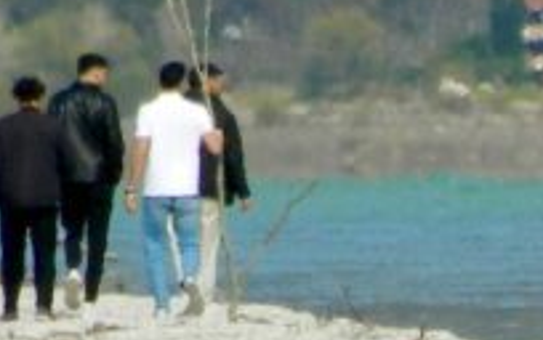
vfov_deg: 0.4
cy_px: 29
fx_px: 51659
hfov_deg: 0.6
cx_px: 418
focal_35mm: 3487
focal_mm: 94.5
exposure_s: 1/500
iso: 80
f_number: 5.8
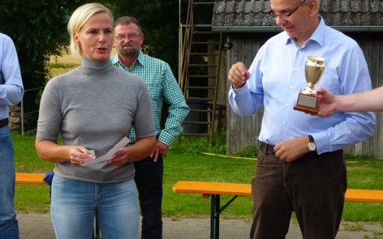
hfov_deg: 29.4
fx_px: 731
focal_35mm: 70
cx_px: 192
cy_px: 108
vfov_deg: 18.6
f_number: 4.6
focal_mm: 11.7
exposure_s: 1/320
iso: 320
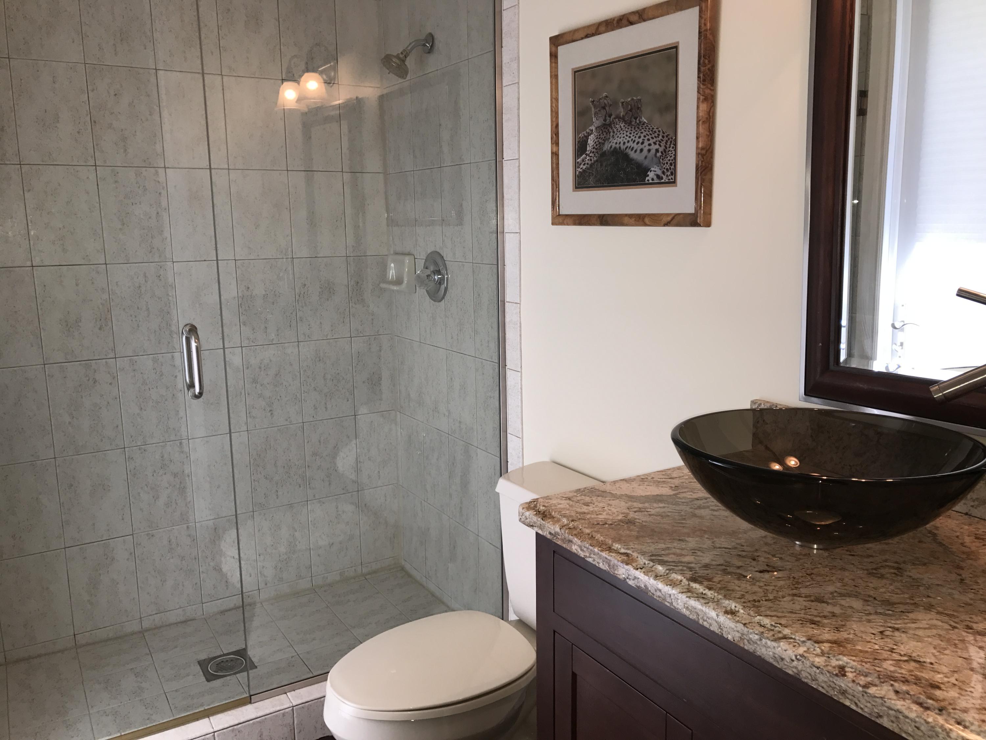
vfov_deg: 49.7
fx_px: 798
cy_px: 370
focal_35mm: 28
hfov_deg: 63.4
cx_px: 493
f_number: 1.8
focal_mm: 3.99
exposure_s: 1/44
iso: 20
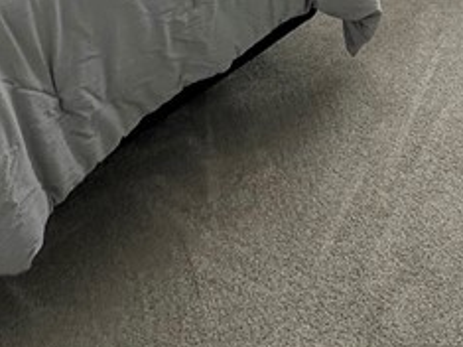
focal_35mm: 61
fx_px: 815
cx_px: 437
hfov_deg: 30.0
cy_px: -351
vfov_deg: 17.3
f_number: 2.2
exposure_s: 1/120
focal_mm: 2.22
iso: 64
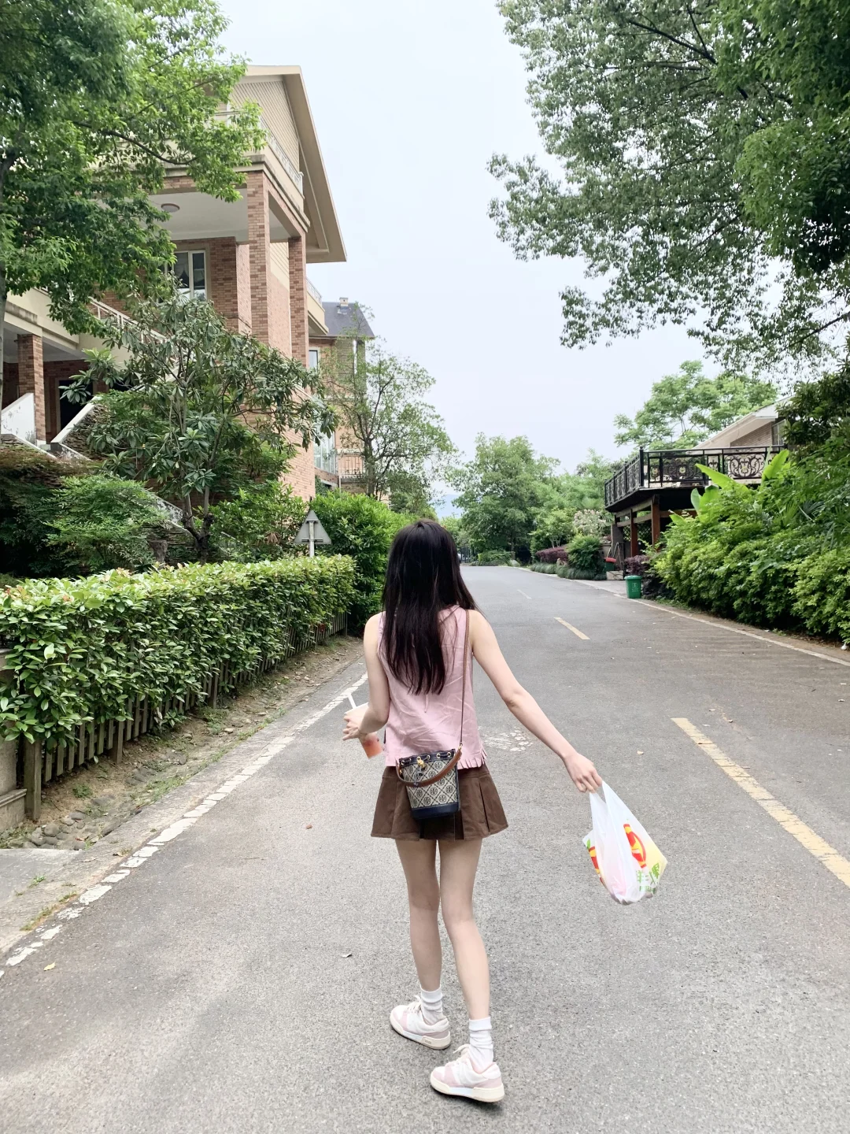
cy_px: 567
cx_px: 425
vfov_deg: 67.3
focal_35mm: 26
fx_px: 851
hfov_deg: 53.1
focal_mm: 4.25
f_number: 1.8
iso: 40
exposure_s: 1/121
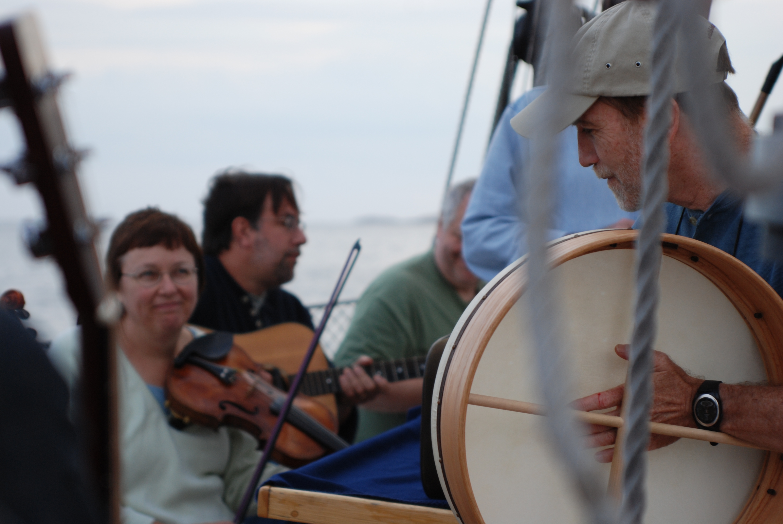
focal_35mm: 105
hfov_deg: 19.4
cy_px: 262
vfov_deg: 13.1
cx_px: 392
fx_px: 2286
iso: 200
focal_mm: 70
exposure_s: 1/200
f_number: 4
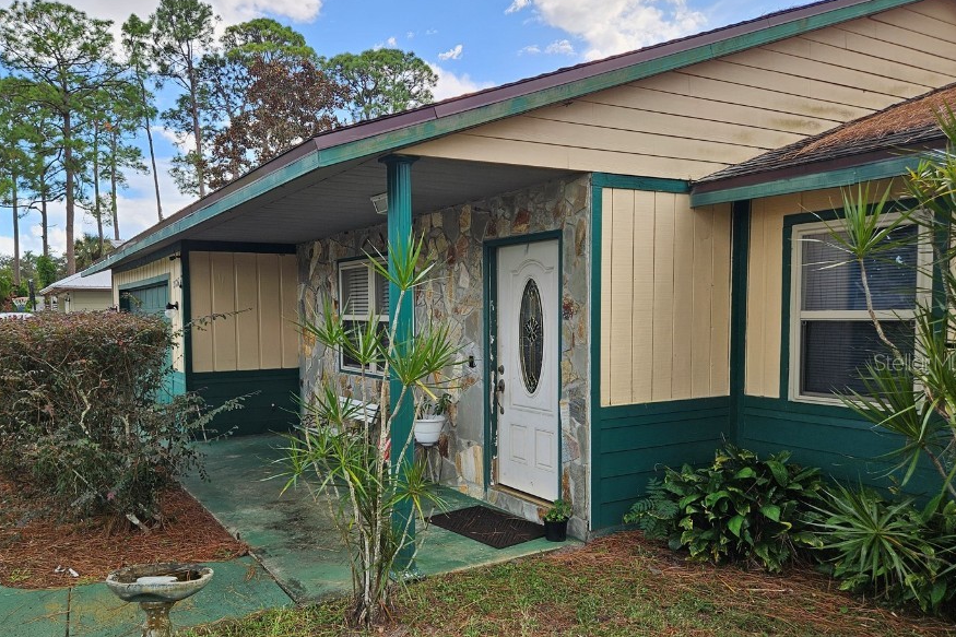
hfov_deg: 65.2
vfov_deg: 46.3
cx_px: 417
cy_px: 362
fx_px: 743
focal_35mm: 28
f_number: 1.8
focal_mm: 5.4
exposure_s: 1/350
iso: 25
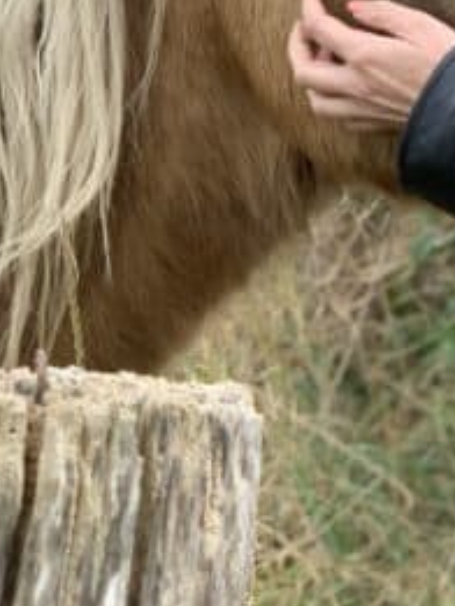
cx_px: 483
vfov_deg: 9.6
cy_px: 33
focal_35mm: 204
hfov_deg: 7.3
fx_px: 3572
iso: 25
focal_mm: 6
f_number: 2.4
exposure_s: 1/122
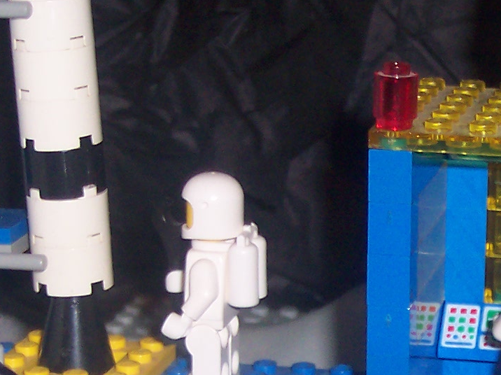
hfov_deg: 14.3
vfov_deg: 10.7
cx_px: 457
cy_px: 370
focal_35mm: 137
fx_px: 1981
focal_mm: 8
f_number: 2.8
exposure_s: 1/30
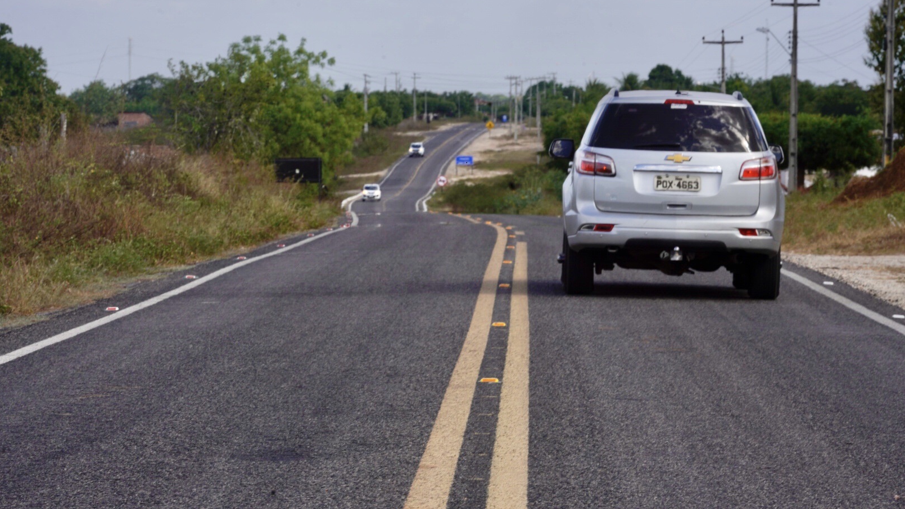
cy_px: 289
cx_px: 452
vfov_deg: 6.0
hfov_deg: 10.7
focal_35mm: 201
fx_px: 4823
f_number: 18
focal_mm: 191
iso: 250
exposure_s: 1/160
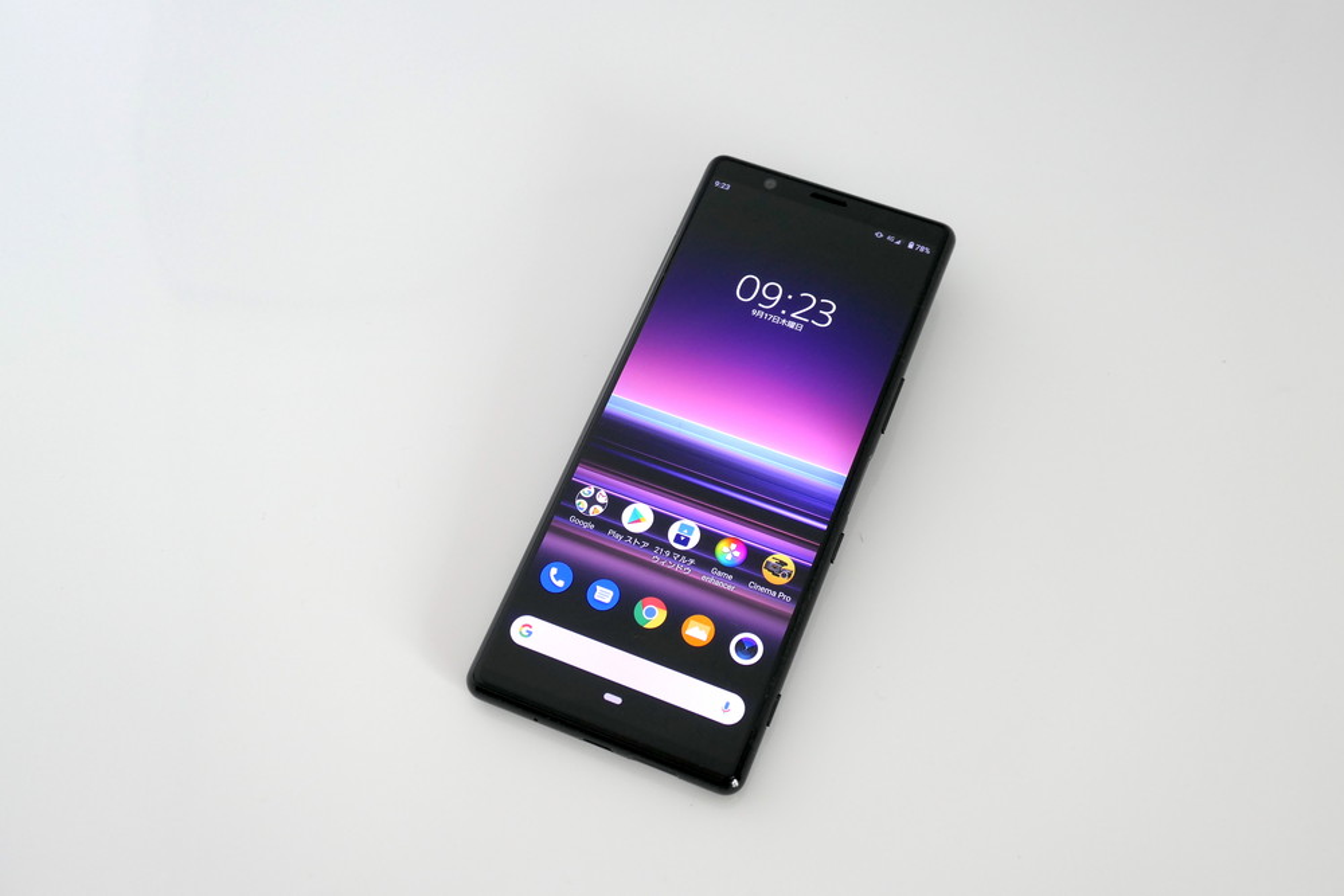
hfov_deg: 46.4
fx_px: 1568
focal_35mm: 42
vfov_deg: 31.9
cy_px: 448
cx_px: 672
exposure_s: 1/80
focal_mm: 15.4
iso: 250
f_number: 4
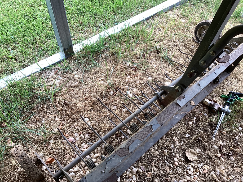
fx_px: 218
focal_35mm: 31
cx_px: 122
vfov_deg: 45.4
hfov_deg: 58.3
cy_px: 91
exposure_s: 1/120
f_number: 2.4
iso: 80
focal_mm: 3.3
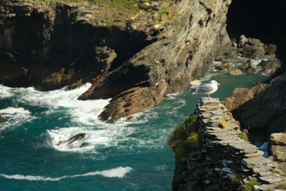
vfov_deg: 6.8
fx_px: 1613
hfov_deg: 10.1
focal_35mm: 203
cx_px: 143
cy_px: 96
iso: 320
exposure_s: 1/550
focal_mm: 135
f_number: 5.6
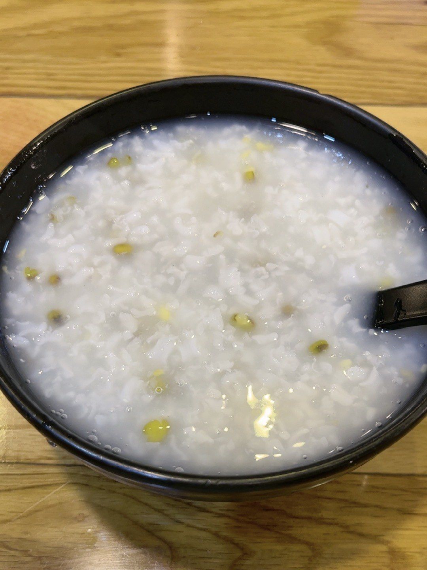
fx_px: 970
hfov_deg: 24.8
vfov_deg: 32.7
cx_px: 214
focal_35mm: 59
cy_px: 285
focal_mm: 5.1
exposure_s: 1/50
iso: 80
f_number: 1.6
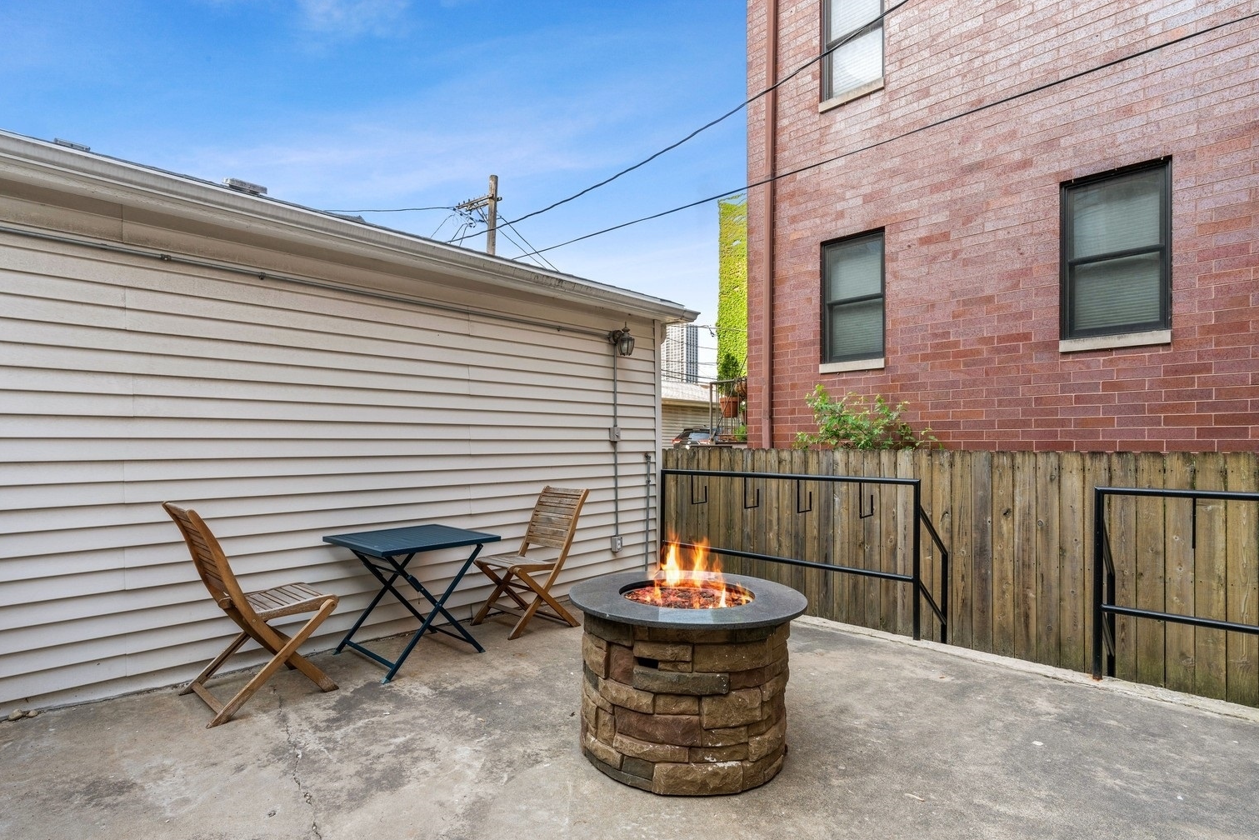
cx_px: 625
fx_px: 630
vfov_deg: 67.4
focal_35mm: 18
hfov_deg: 90.0
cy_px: 444
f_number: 8
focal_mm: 17
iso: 320
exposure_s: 1/40
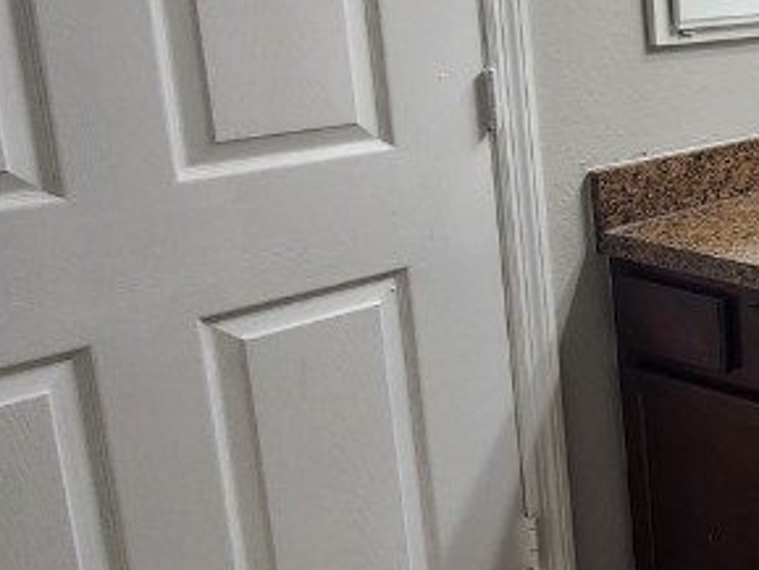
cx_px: 1232
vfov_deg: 31.0
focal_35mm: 46
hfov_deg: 25.6
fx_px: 1009
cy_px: 144
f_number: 2.2
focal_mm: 2.2
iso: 100
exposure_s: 1/60
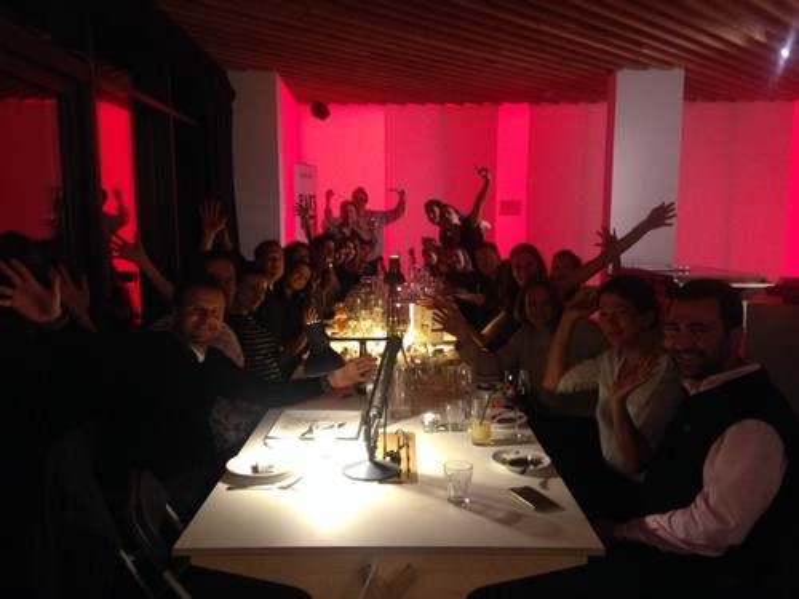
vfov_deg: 42.9
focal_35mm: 33
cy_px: 300
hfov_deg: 55.4
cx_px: 400
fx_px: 762
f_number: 2.4
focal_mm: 4.12
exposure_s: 1/20
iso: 320
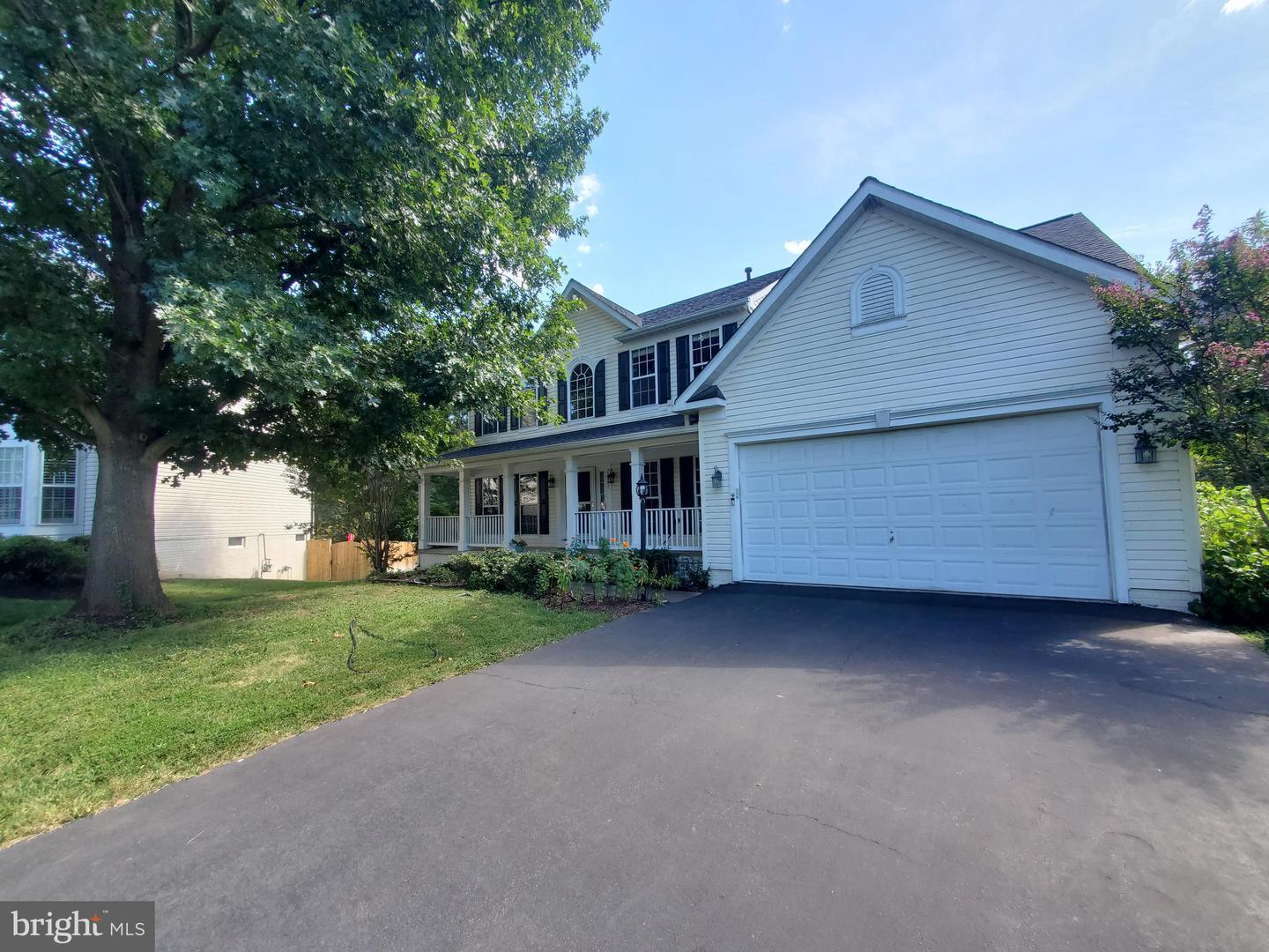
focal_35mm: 13
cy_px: 476
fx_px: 477
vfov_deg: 89.9
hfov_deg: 106.2
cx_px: 634
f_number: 2.2
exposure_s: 1/182
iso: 50
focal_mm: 1.8
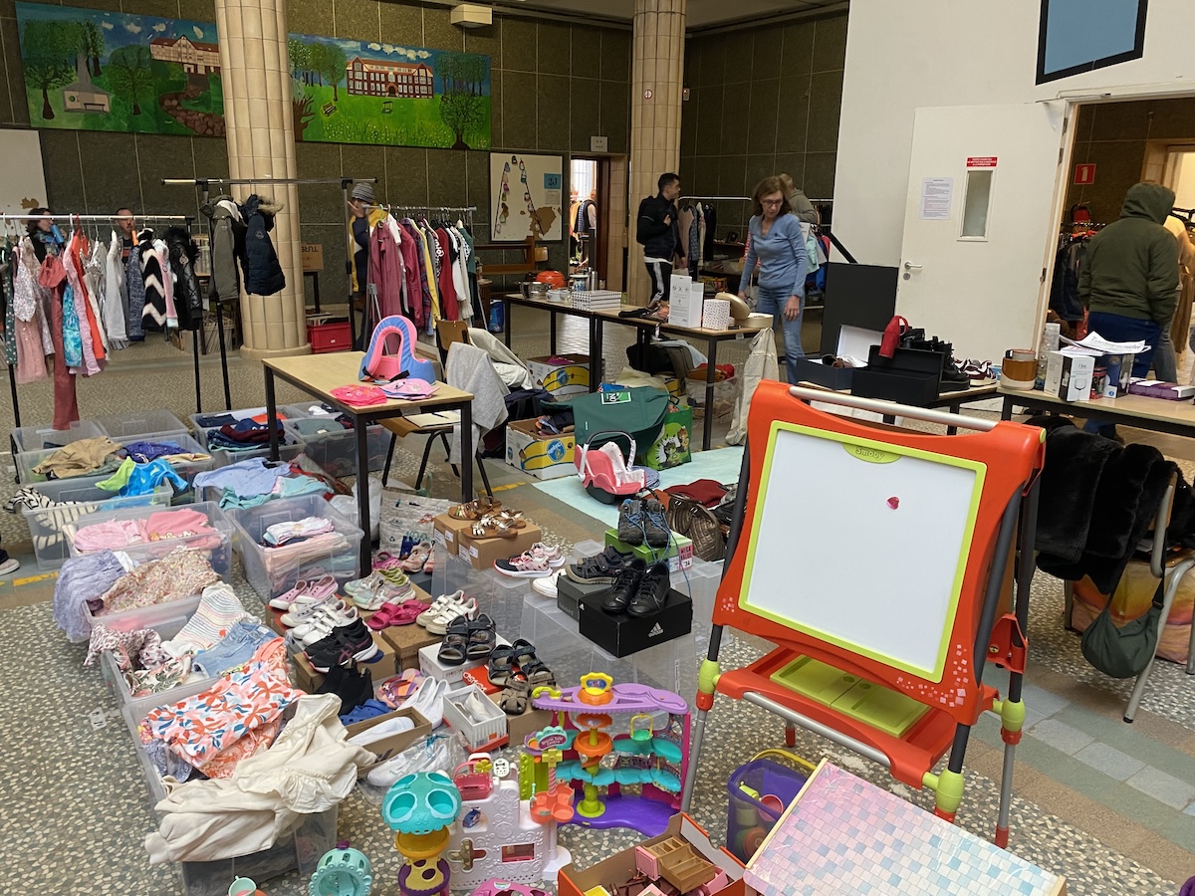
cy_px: 448
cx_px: 598
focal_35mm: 26
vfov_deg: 53.1
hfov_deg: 67.3
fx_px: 898
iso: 160
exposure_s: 1/50
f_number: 1.8
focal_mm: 4.25
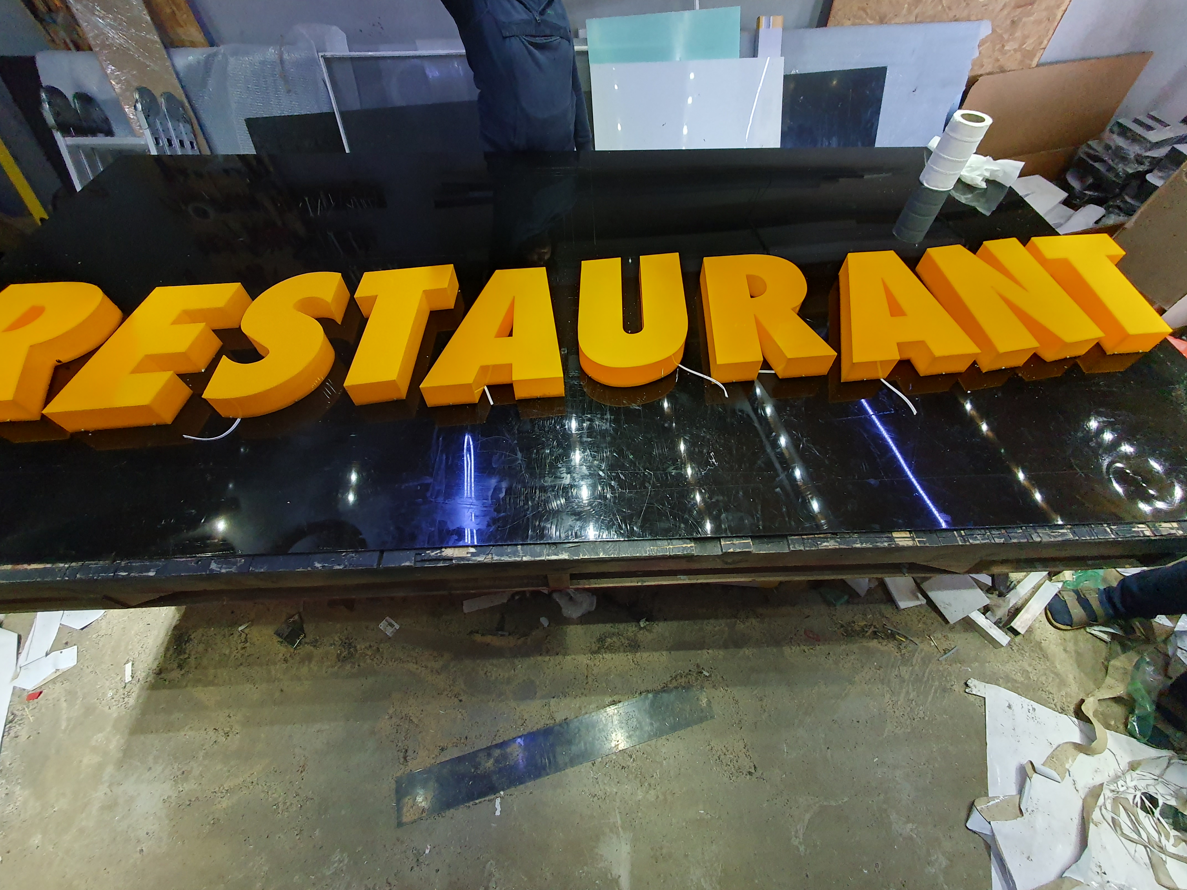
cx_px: 612
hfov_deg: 102.0
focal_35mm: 14
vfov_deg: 85.6
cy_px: 432
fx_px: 480
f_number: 2.2
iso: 400
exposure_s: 1/50
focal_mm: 1.8
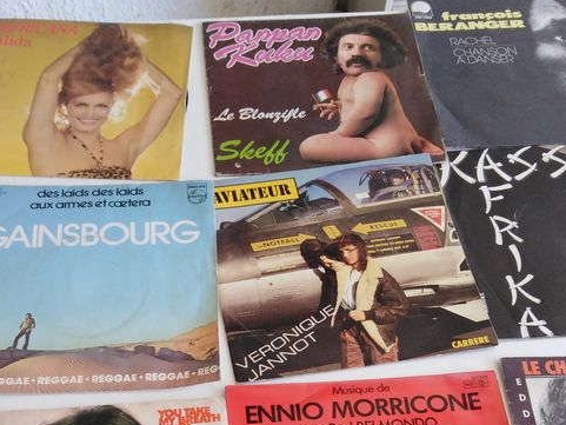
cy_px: 431
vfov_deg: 25.6
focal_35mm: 54
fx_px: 883
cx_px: 239
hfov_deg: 35.5
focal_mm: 3.46
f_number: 2.2
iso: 134
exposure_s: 1/60
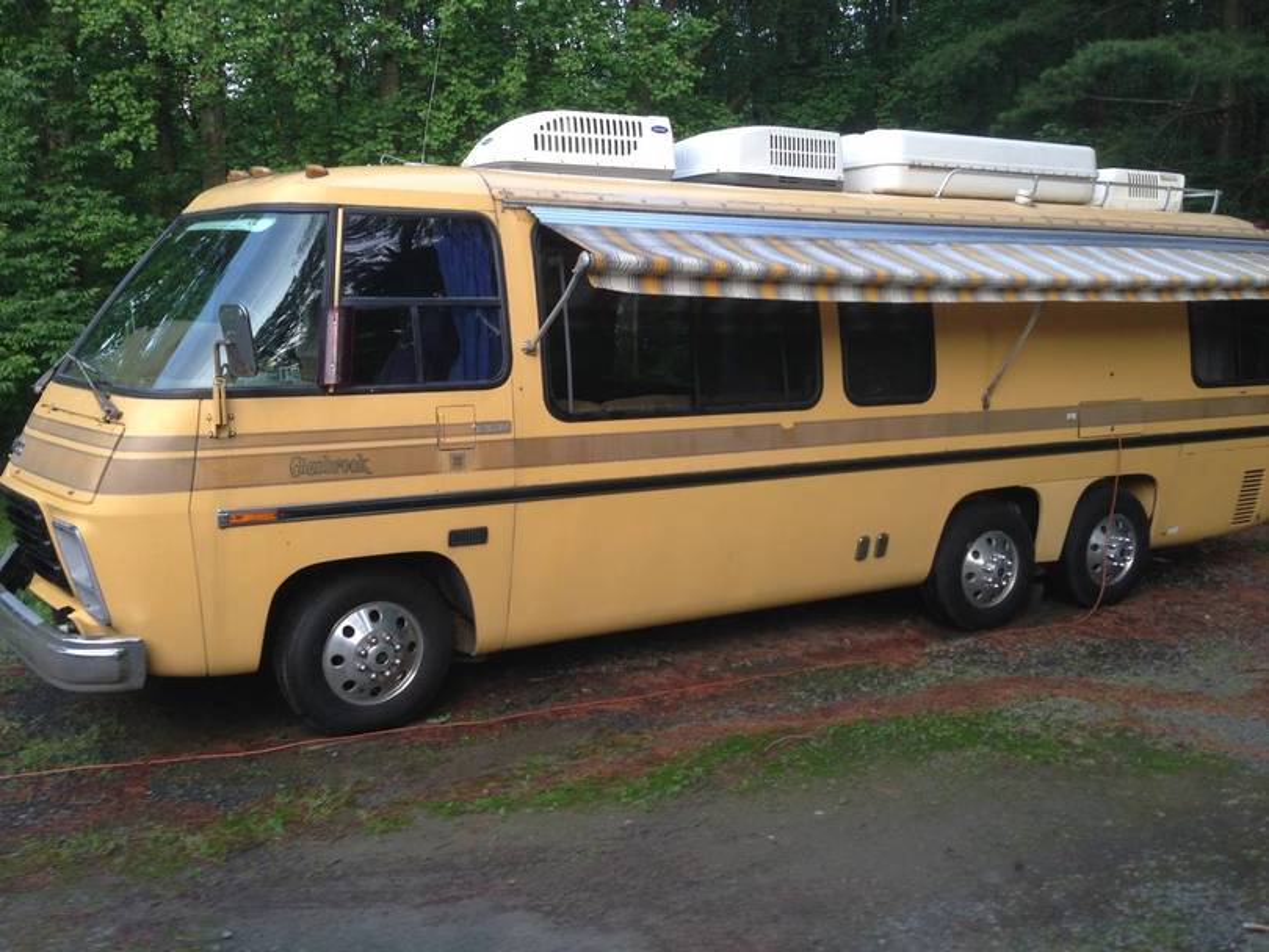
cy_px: 476
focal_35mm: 33
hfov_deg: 55.3
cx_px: 634
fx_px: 1210
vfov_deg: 43.0
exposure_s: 1/60
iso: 64
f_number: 2.4
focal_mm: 4.13
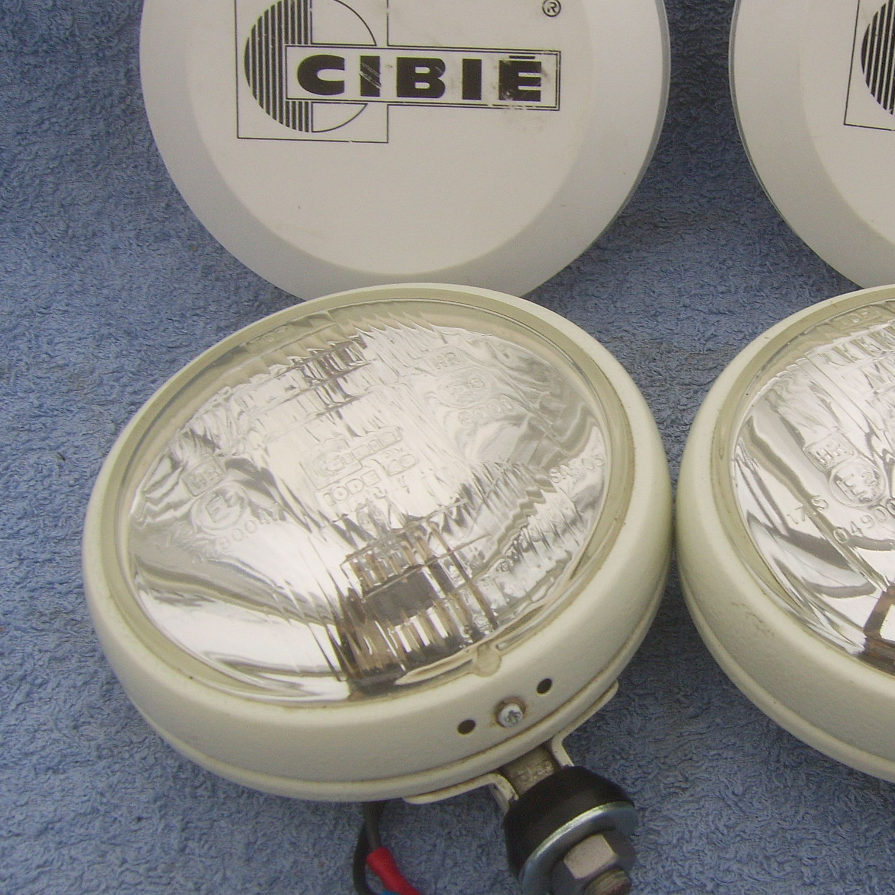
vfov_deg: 30.0
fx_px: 1667
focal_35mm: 57
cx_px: 678
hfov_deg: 29.5
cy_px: 429
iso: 50
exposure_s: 1/80
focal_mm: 7.8
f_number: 4
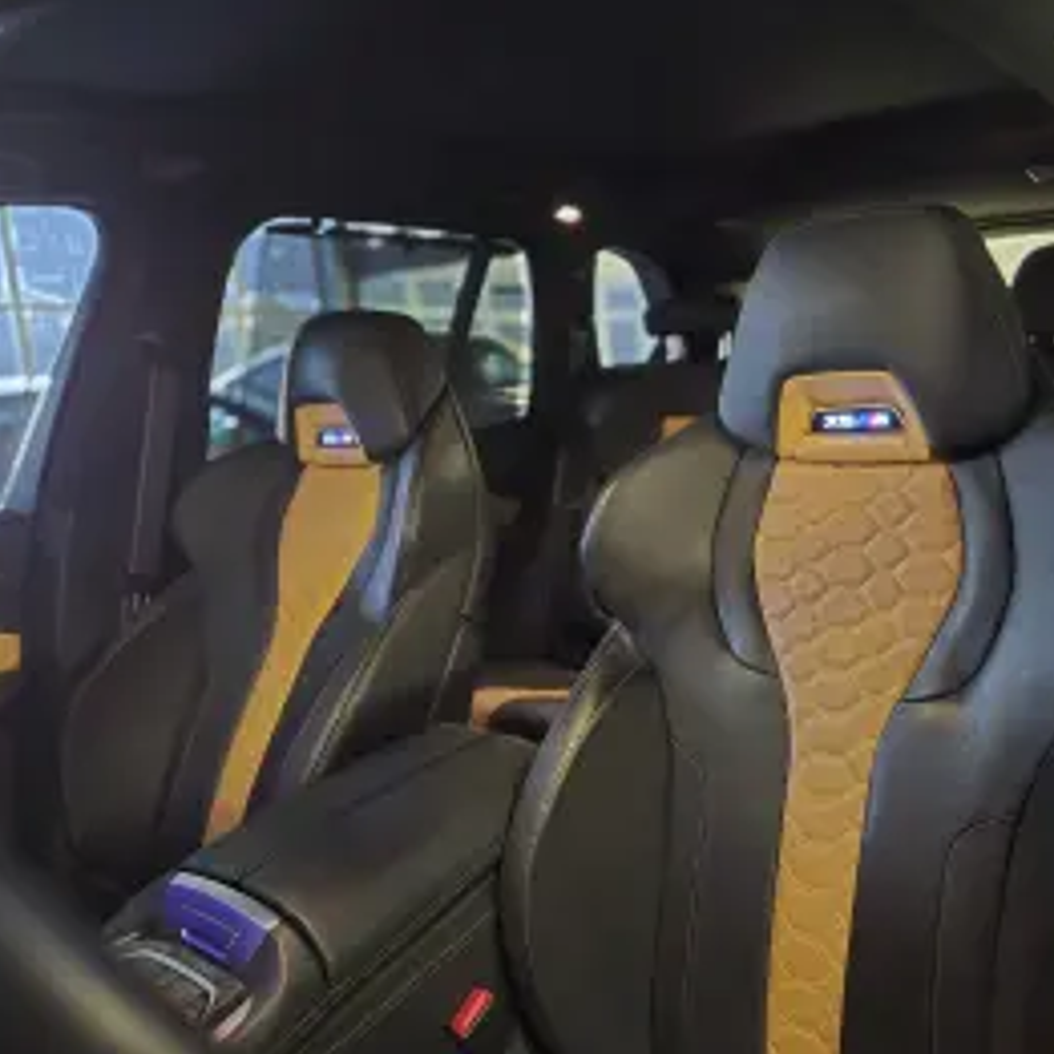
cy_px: 537
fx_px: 965
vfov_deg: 57.3
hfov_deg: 56.7
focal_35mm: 28
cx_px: 650
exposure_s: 1/17
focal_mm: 5.4
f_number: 1.8
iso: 2000
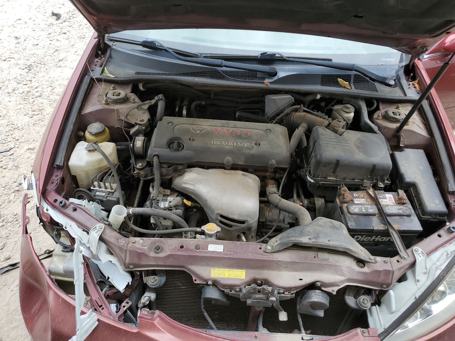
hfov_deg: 67.3
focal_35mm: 26
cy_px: 170
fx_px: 342
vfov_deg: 53.1
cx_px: 228
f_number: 1.5
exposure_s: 1/435
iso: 50
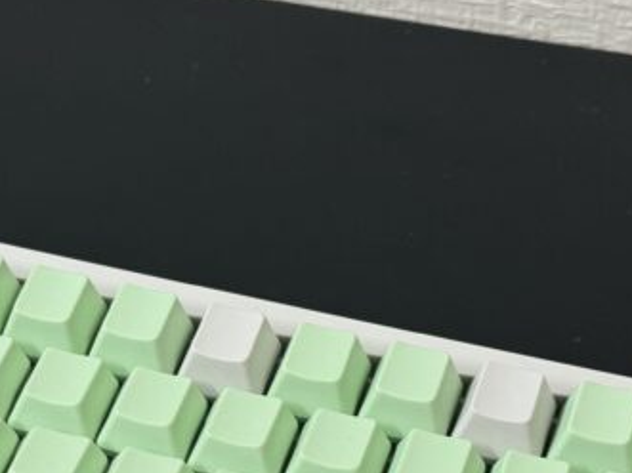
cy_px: 500
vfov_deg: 12.6
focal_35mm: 116
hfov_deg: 17.0
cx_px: 229
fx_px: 2117
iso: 125
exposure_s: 1/50
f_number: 1.78
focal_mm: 6.76
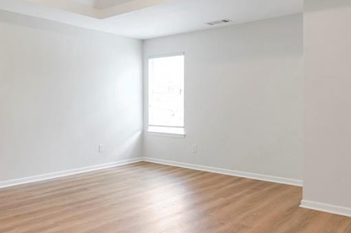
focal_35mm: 32
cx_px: 160
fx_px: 312
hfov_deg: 58.6
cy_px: 103
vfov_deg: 41.0
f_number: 8
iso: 400
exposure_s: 1/10
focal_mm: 16
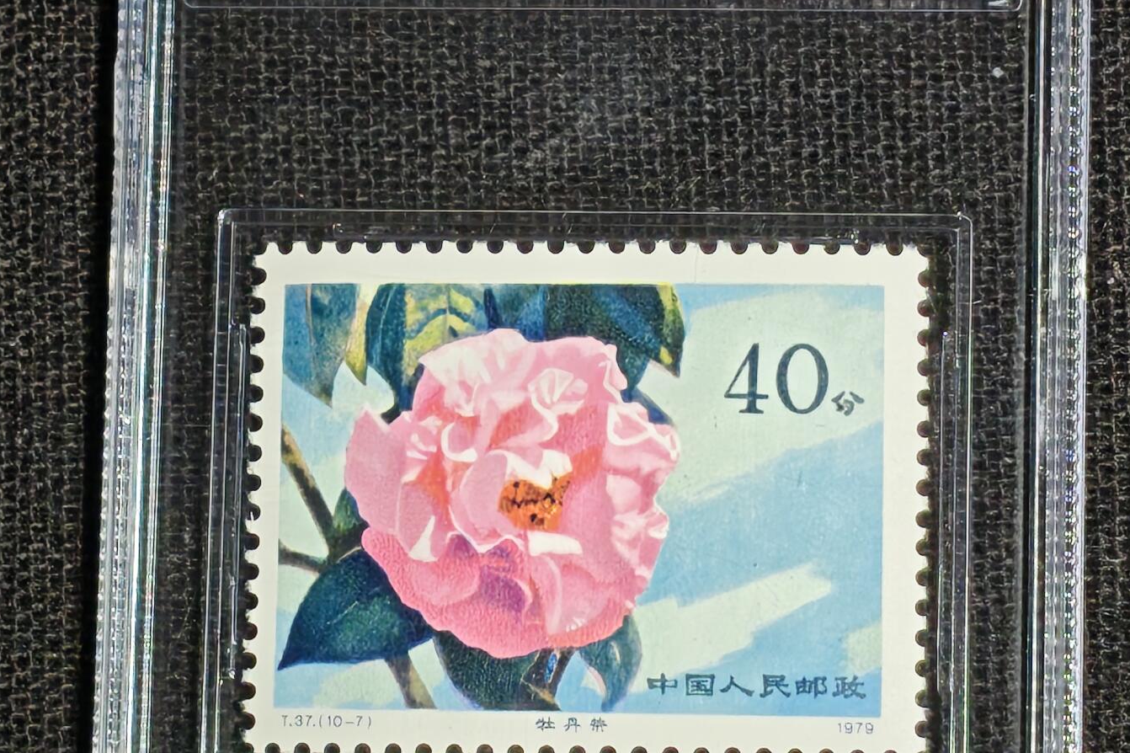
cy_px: 286
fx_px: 5648
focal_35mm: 180
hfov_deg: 11.4
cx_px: 564
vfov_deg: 7.6
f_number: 1.5
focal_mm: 4.94
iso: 50
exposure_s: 1/417
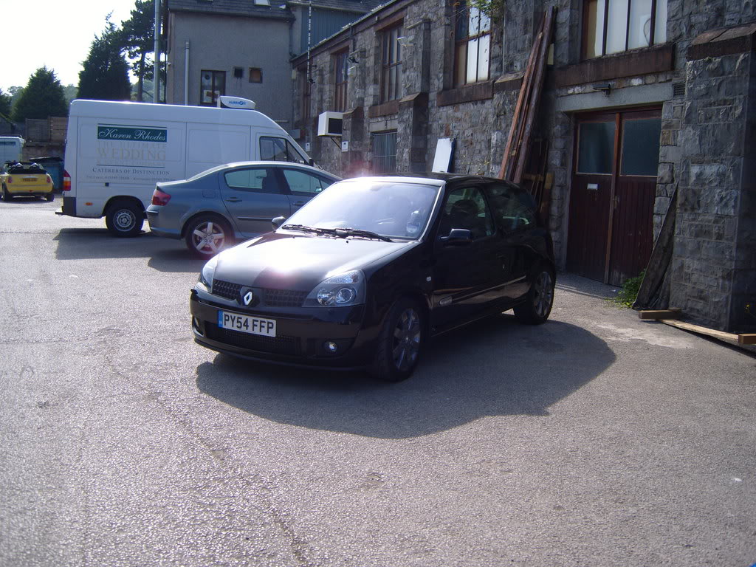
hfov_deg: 52.6
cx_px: 378
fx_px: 764
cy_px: 284
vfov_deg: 40.7
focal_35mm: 35
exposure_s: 1/180
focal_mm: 7.4
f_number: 7.1
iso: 80
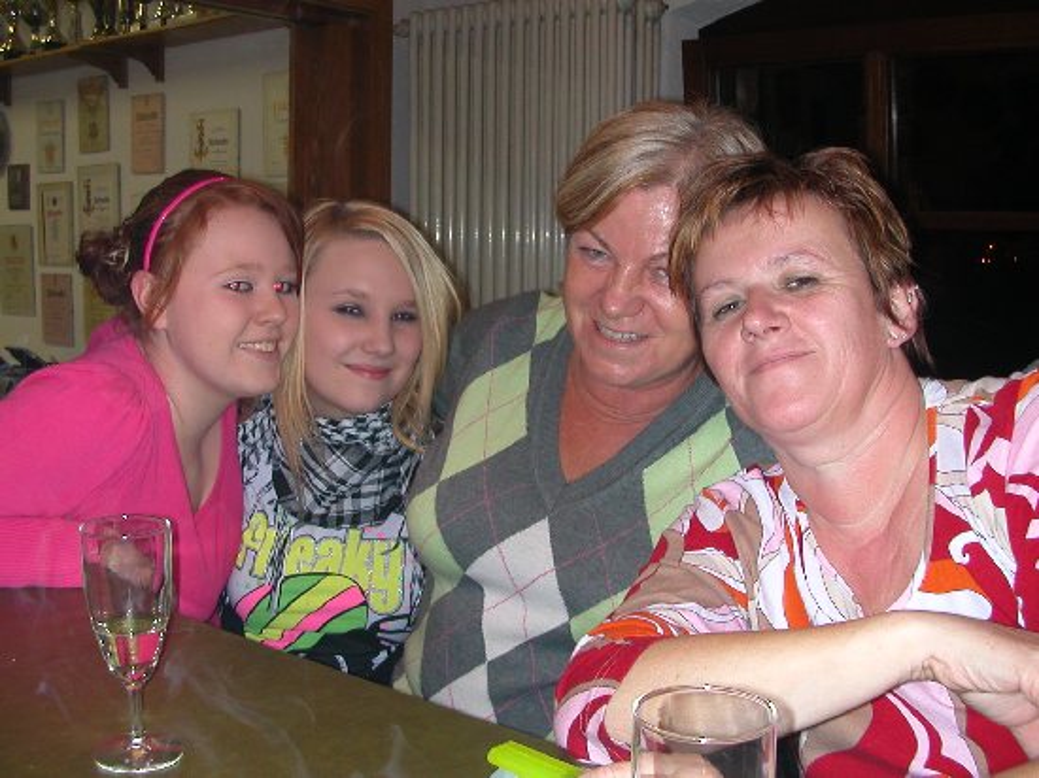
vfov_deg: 38.6
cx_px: 520
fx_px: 1110
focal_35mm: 37
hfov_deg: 50.2
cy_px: 389
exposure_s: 1/59.9
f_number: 2.7
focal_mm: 5.6
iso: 100
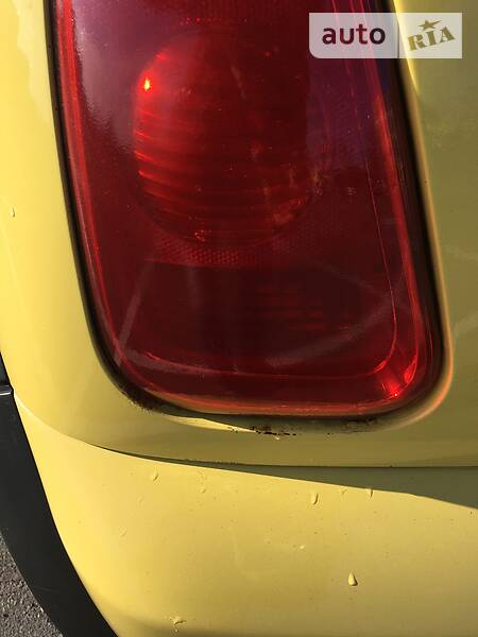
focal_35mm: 29
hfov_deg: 48.2
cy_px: 318
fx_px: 534
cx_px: 239
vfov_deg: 61.7
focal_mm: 4.2
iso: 25
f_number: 2.2
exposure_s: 1/1603
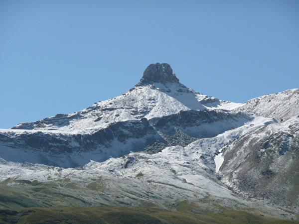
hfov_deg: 11.1
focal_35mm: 178
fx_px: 1537
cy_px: 112
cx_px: 150
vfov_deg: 8.3
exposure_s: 1/800
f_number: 4.8
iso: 100
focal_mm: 29.2
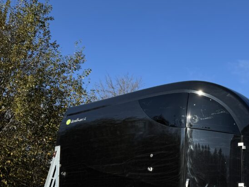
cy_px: 138
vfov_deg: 31.7
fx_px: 324
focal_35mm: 45
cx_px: 208
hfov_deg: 40.0
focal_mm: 6.76
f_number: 1.78
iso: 80
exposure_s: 1/3413
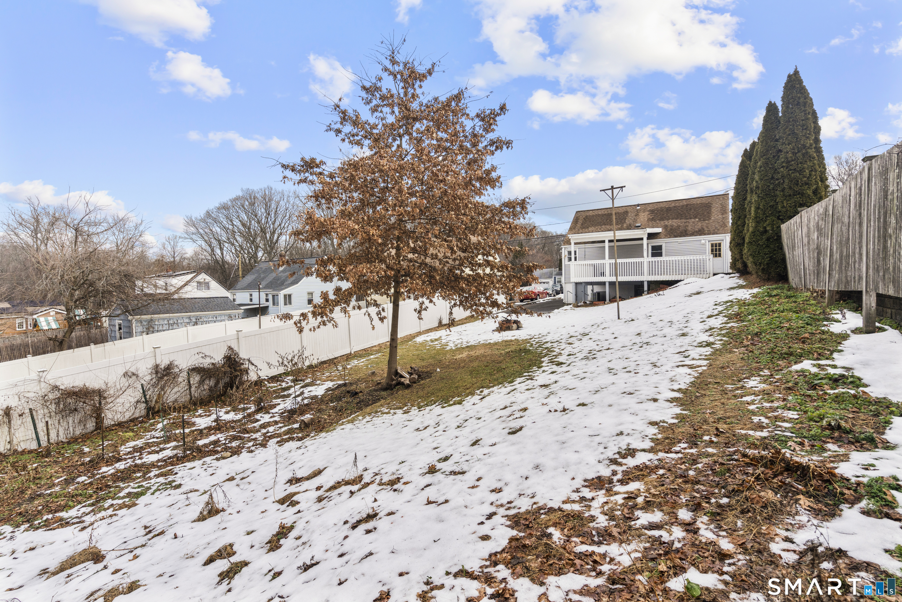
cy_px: 301
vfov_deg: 73.7
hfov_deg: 96.7
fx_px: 401
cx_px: 451
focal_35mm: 16
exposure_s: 1/40
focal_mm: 16
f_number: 9
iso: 200
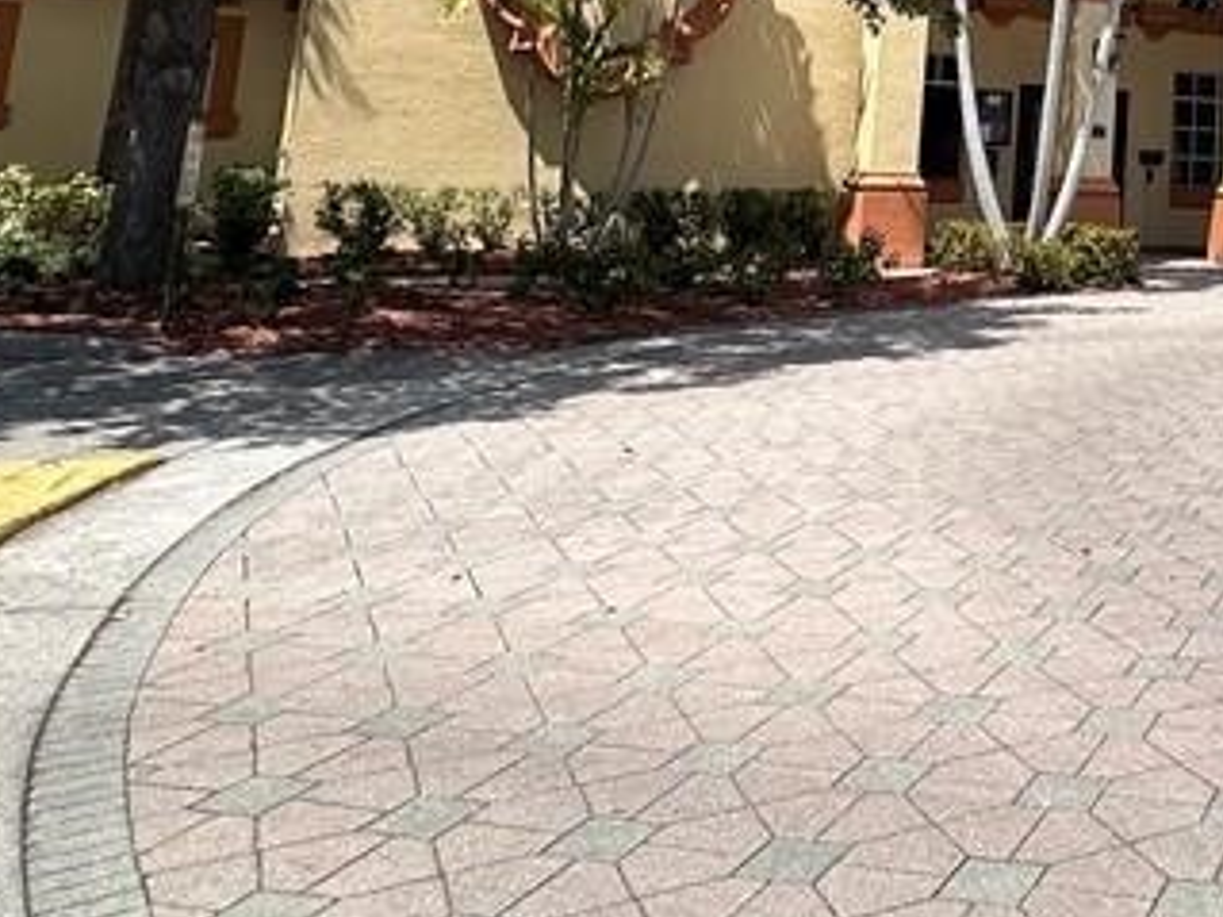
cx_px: 1261
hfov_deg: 37.1
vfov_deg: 28.8
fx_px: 1589
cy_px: -115
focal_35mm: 45
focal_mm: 2.22
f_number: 2.2
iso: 50
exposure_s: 1/1092
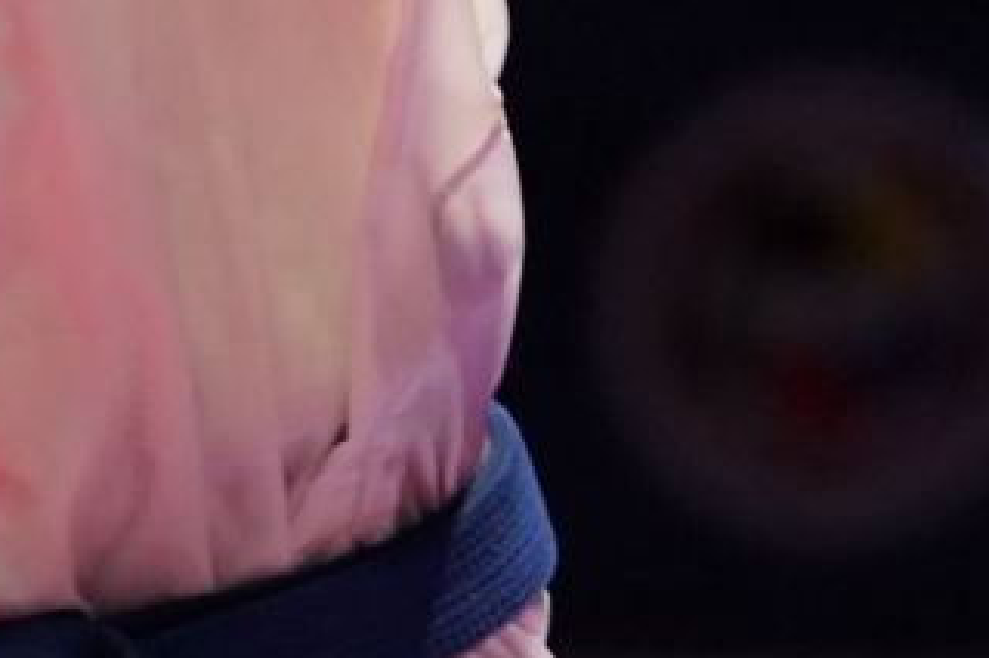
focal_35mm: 952
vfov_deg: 1.4
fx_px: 26139
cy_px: -28
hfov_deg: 2.2
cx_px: 464
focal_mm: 113
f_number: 2.8
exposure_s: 1/1000
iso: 2000
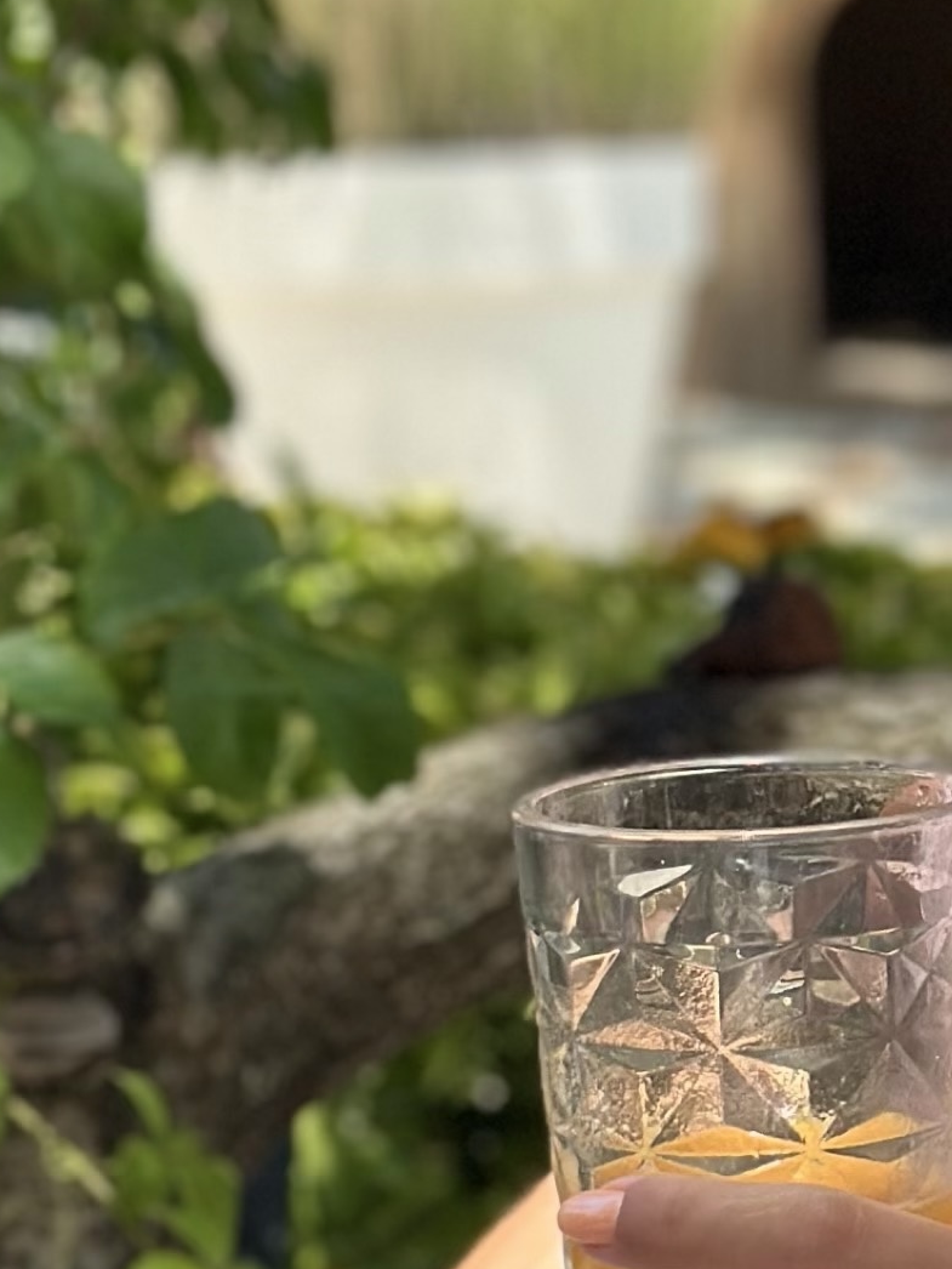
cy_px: 516
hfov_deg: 7.9
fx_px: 6781
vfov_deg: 10.7
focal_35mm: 185
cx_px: 1312
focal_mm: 6.86
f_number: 1.78
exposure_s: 1/1199
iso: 80
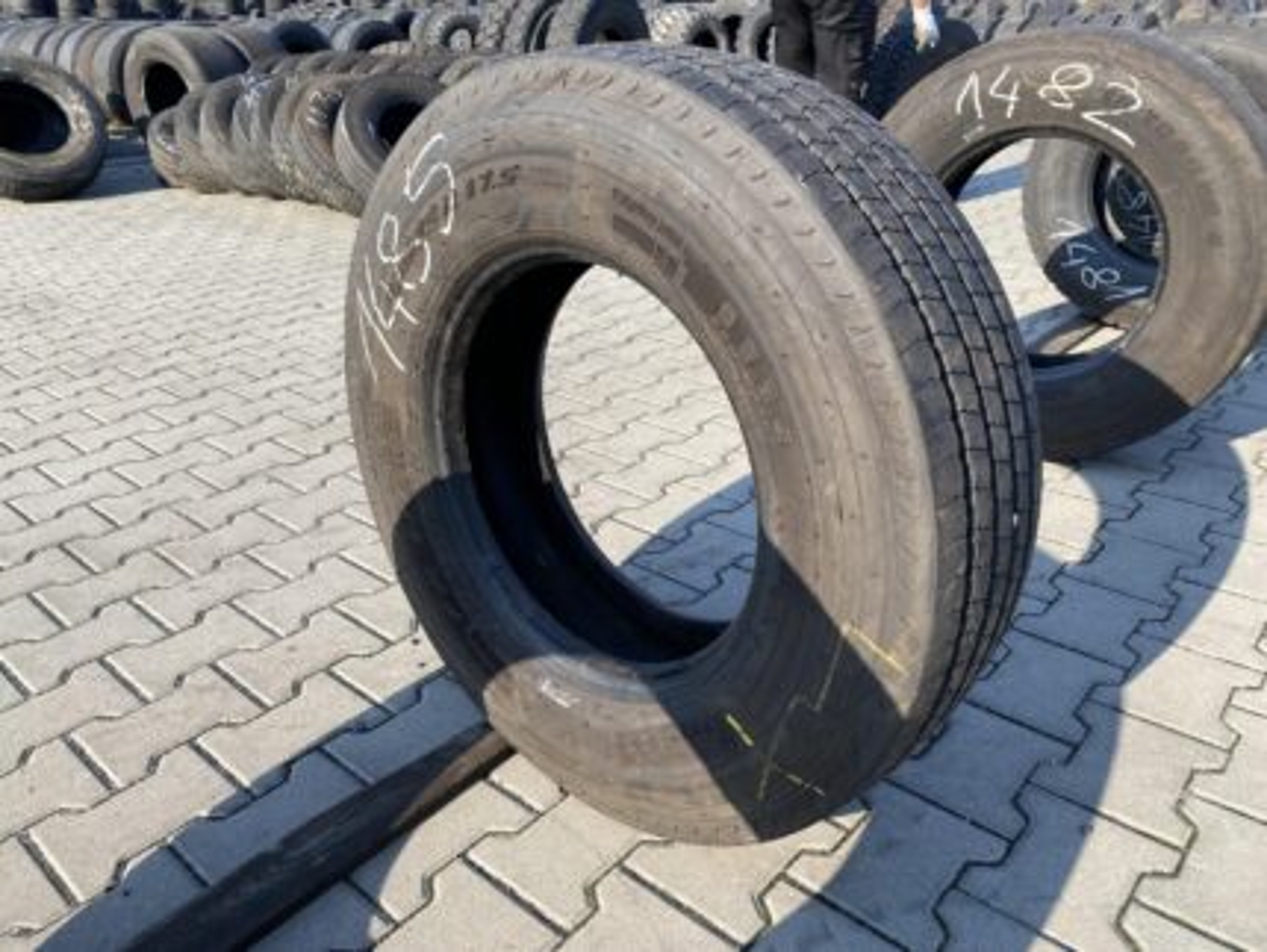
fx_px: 952
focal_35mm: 26
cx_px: 634
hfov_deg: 67.3
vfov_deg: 53.1
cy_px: 476
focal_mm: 4.25
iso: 32
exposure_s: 1/965
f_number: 1.8
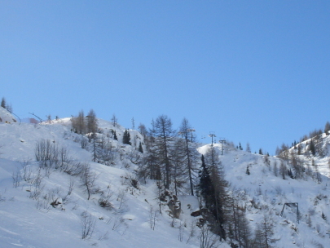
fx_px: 715
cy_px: 119
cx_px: 218
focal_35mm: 75
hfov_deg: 25.9
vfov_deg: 19.6
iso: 80
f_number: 8.4
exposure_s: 1/250
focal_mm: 6.3
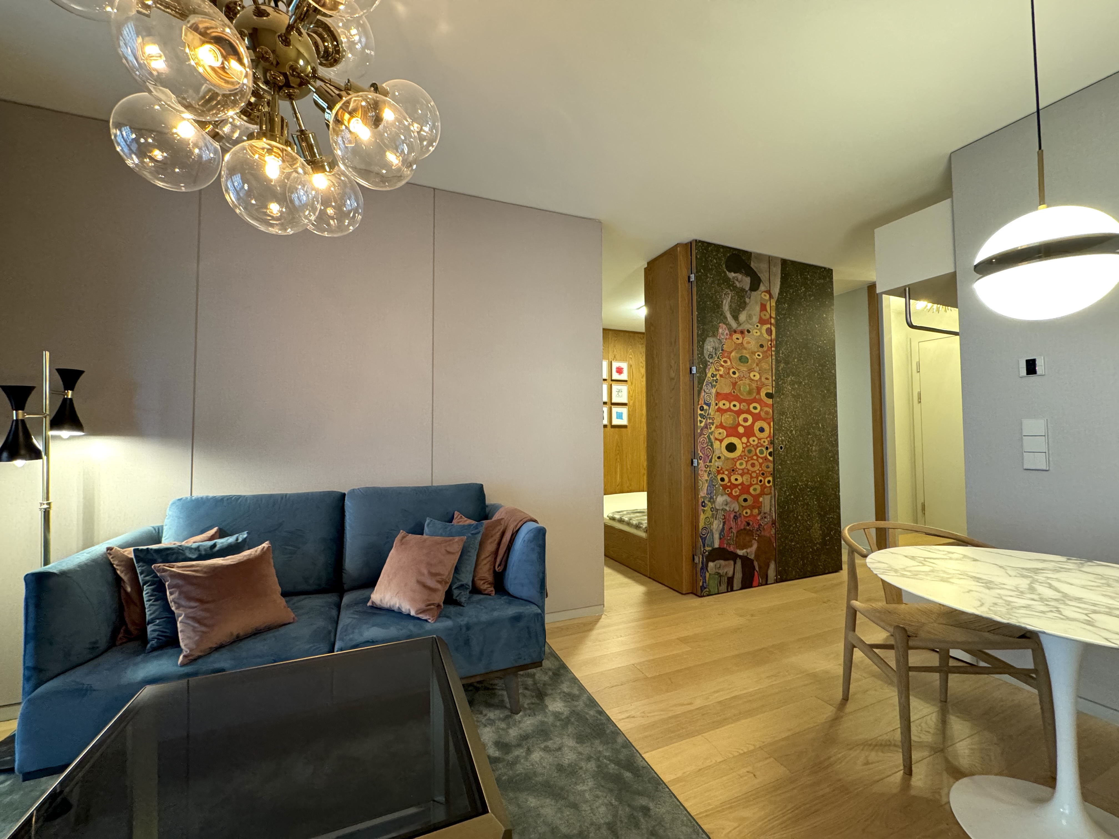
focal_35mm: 14
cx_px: 560
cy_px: 420
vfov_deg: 85.7
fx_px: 453
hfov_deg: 102.1
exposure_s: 1/50
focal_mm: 2.22
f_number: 2.2
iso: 500
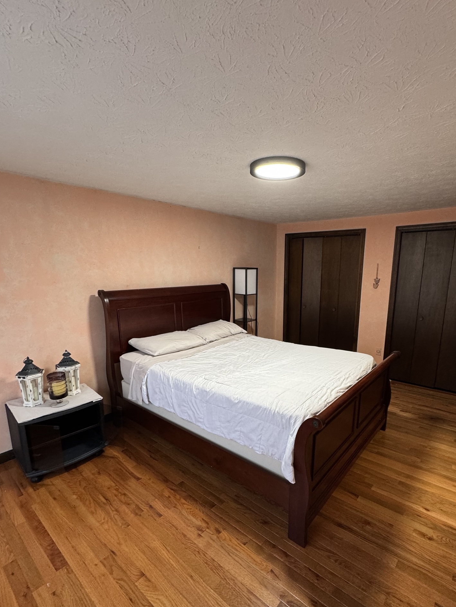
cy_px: 330
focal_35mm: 17
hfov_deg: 74.4
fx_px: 299
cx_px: 257
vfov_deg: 90.8
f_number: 2.2
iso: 250
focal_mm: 2.22
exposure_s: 1/60
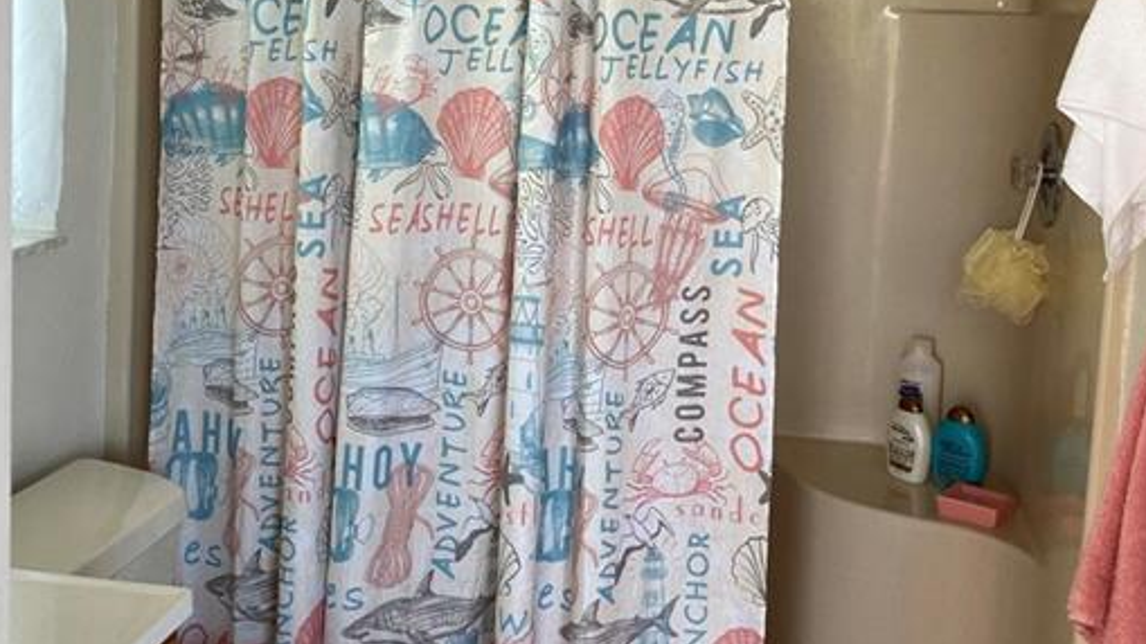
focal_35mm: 46
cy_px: 149
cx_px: 563
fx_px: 1397
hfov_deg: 44.6
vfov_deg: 25.6
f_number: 1.8
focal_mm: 3.99
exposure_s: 1/60
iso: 100
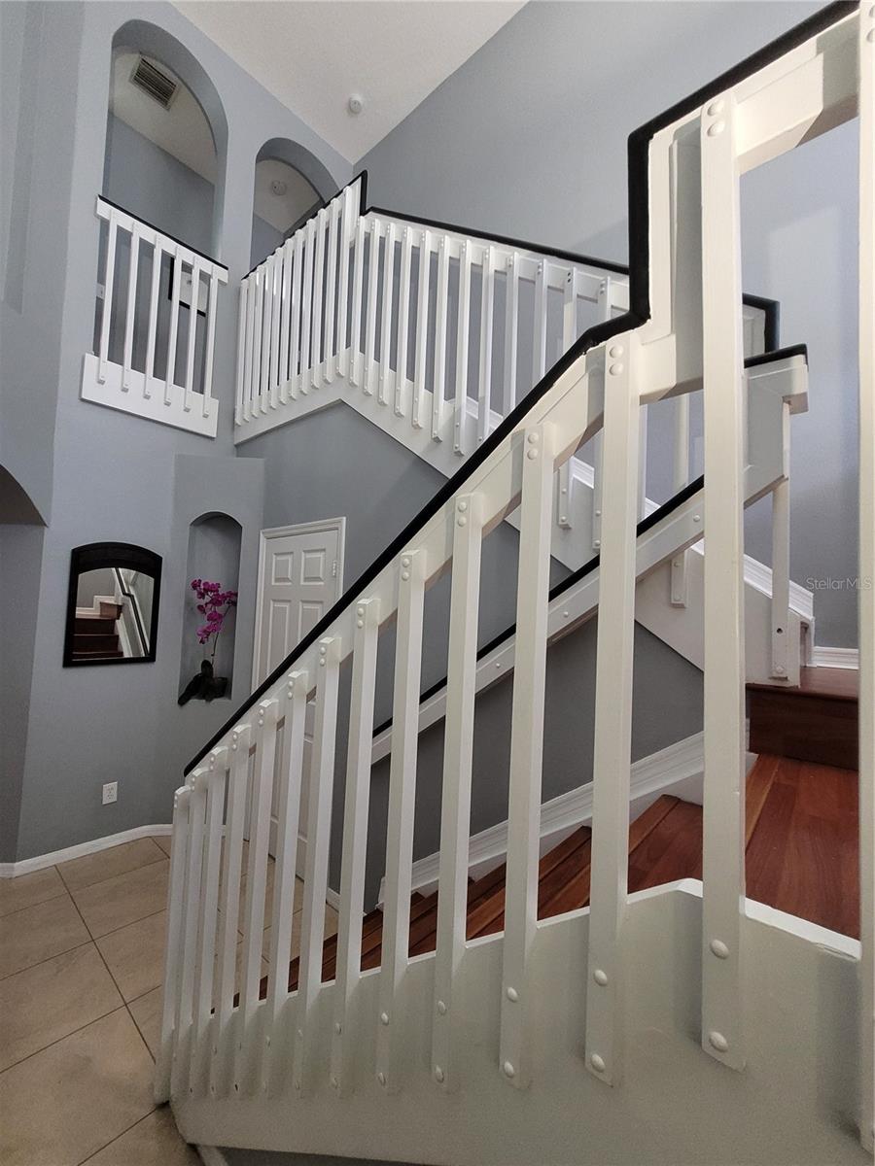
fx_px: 438
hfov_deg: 89.9
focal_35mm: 13
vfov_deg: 106.2
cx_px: 438
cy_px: 583
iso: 320
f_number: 2.2
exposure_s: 1/60
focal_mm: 1.74
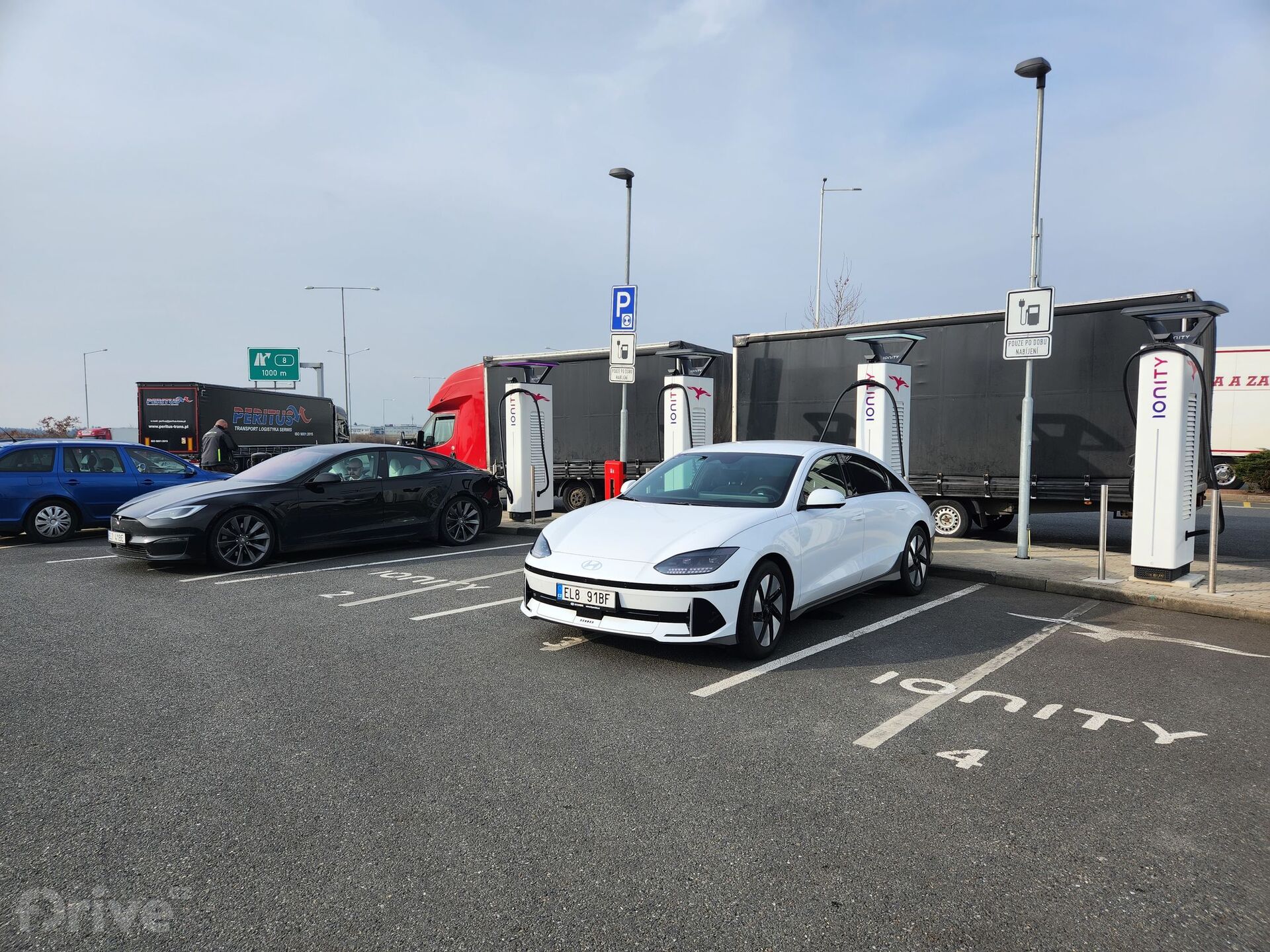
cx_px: 635
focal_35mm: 23
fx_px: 844
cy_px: 476
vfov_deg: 58.9
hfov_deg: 73.9
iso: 20
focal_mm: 5.4
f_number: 1.8
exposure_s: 1/1225
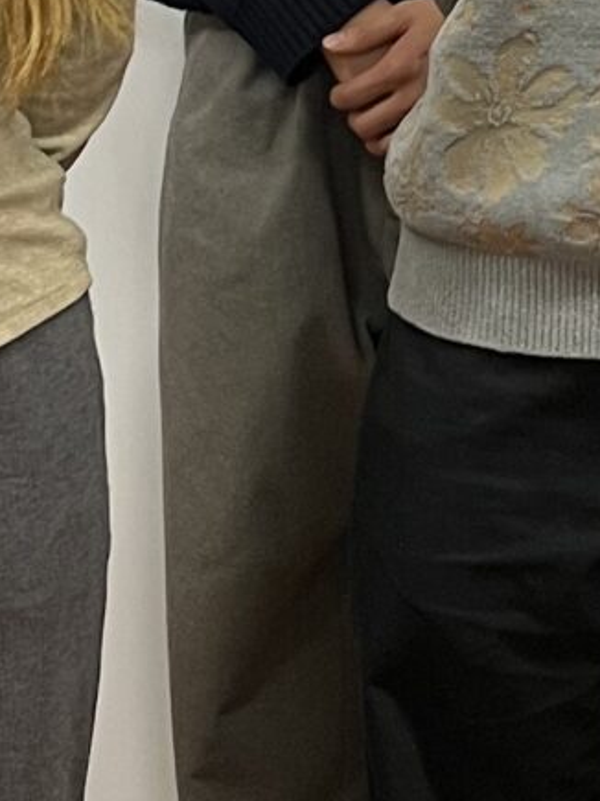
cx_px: 618
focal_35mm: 153
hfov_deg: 9.6
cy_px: -201
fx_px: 3538
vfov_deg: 12.6
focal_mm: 5.1
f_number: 1.6
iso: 80
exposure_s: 1/50
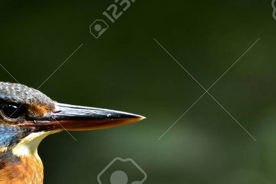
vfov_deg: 0.8
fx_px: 12853
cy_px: 163
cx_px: 31
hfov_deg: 1.2
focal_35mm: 1677
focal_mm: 500
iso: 400
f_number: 7.1
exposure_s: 1/10
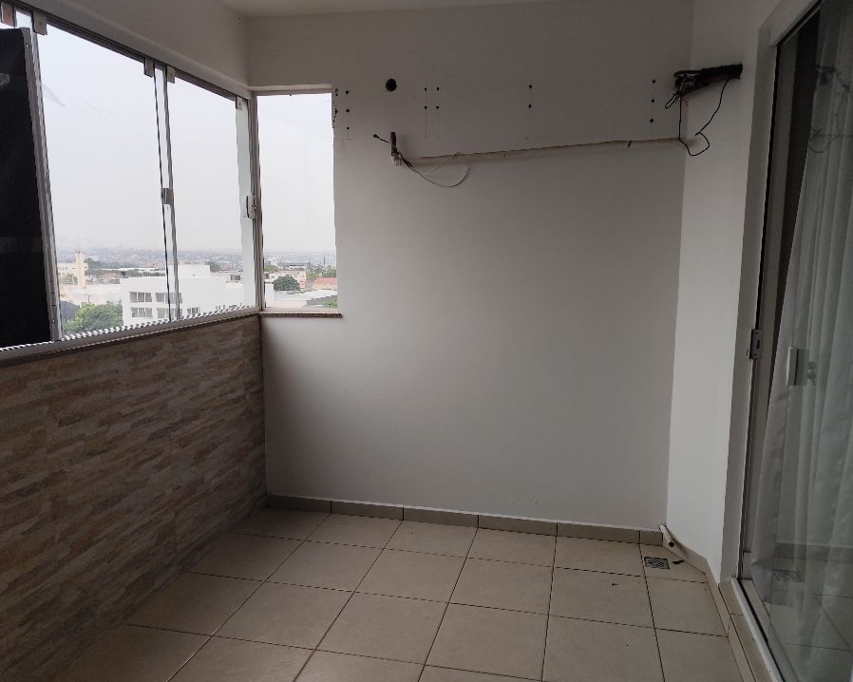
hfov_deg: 68.0
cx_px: 460
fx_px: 631
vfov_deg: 56.8
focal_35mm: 25
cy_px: 346
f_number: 1.65
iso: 50
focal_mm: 6.19
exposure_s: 1/315
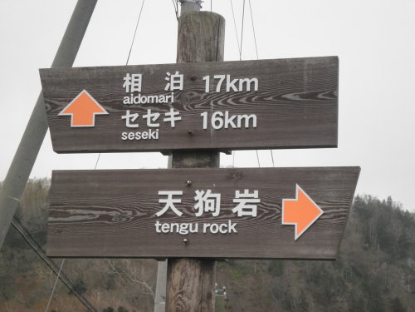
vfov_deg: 17.0
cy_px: 156
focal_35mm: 87
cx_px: 208
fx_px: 1043
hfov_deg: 22.5
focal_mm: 15.4
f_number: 4.9
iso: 64
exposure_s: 1/320
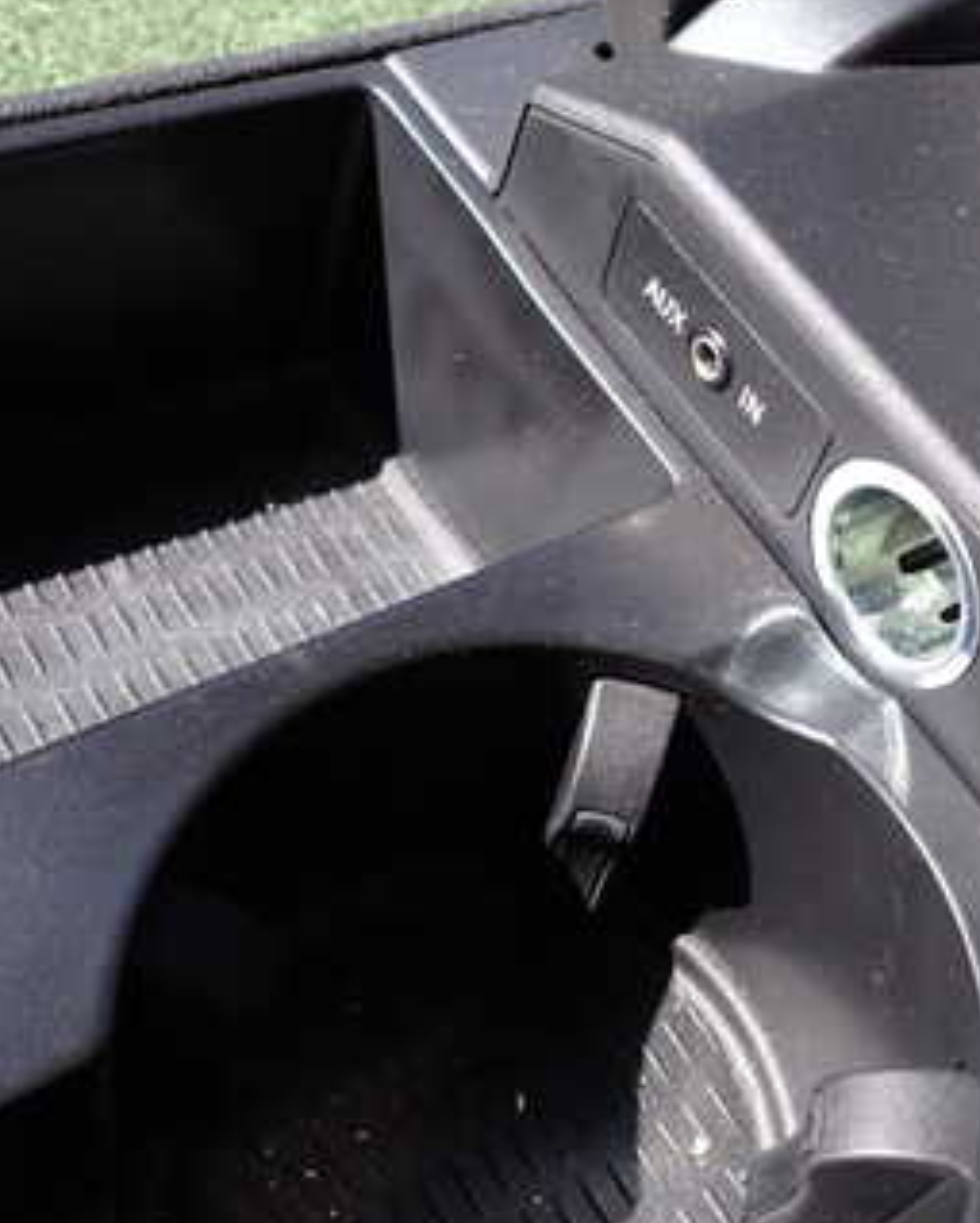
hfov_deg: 31.6
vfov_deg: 40.2
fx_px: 1665
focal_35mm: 46
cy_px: 508
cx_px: 838
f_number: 2.8
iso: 100
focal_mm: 4.5
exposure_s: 1/320
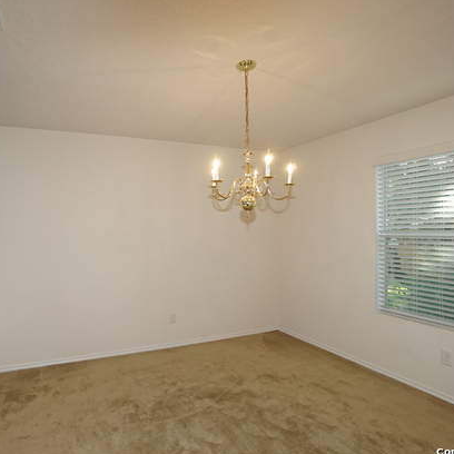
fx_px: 297
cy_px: 233
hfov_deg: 73.4
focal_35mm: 20
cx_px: 167
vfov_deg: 74.8
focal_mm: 10
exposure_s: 1/160
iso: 500
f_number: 4
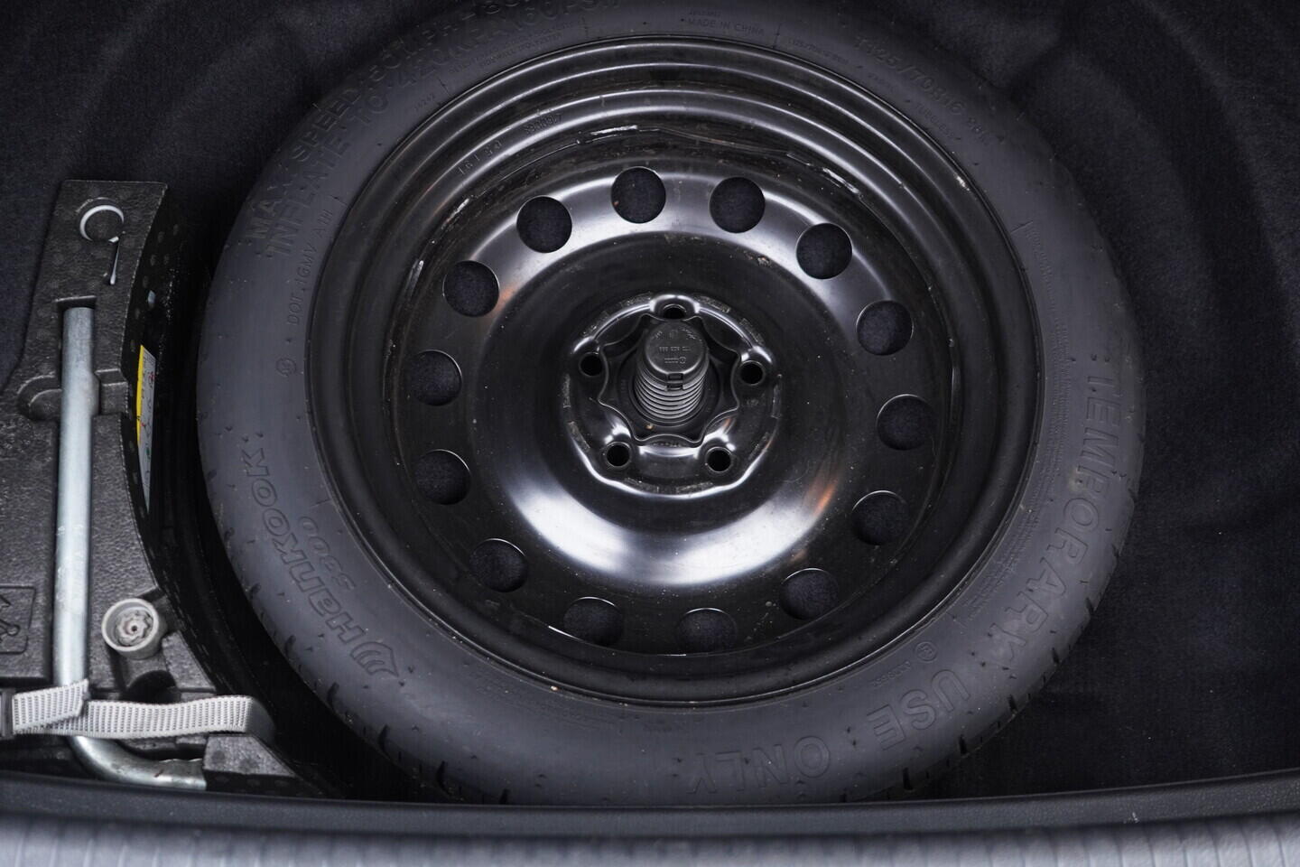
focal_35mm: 36
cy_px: 434
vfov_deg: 36.9
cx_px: 650
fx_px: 1300
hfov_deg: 53.1
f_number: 2.8
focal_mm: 24
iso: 640
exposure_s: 1/40
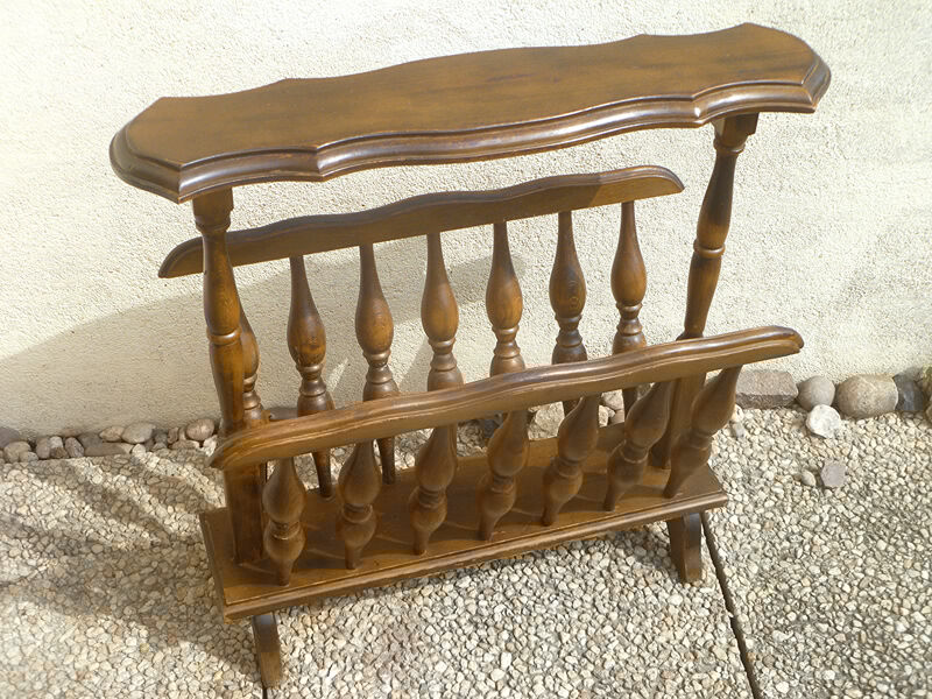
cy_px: 350
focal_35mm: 47
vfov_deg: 30.9
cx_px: 466
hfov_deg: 40.4
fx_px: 1265
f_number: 3.8
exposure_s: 1/250
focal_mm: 8.4
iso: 80
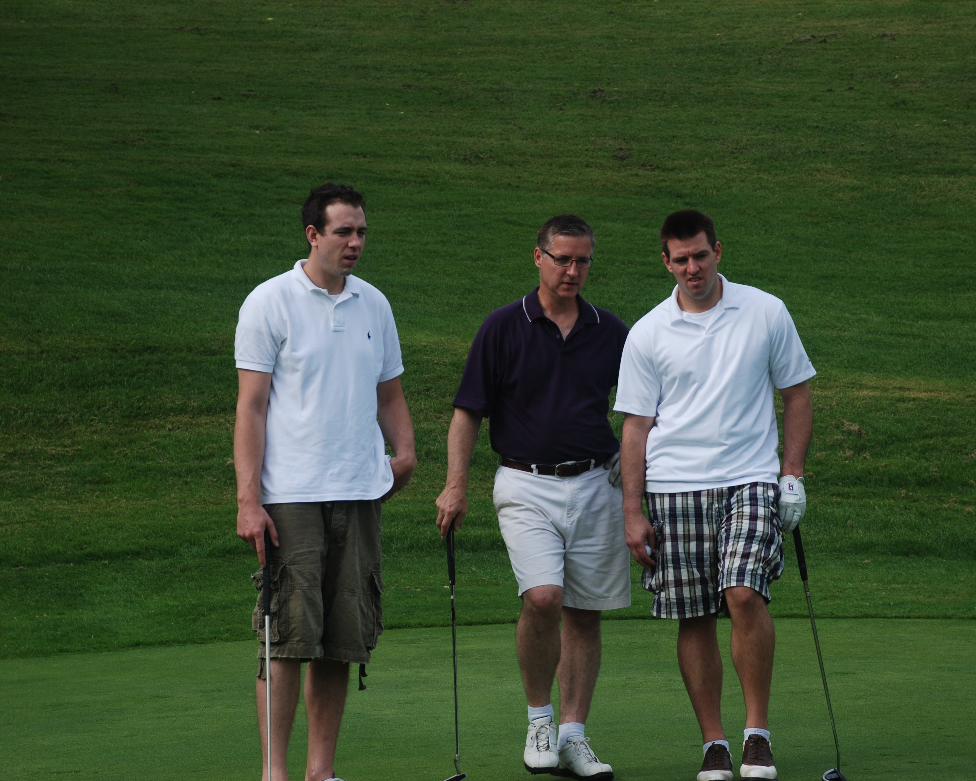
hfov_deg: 15.2
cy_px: 391
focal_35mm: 127
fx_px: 3656
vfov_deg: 12.2
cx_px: 505
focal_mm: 75
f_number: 5.6
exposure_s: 1/500
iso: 180
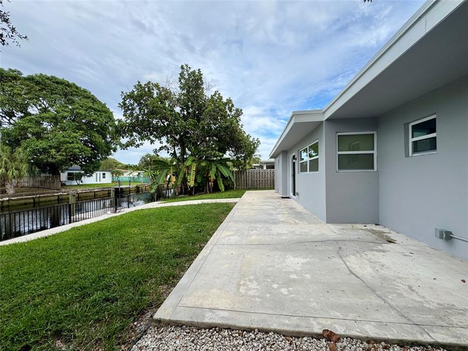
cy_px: 176
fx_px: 189
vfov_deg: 85.7
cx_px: 234
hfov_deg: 102.1
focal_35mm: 14
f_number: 2.2
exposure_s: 1/476
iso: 40
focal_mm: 2.22
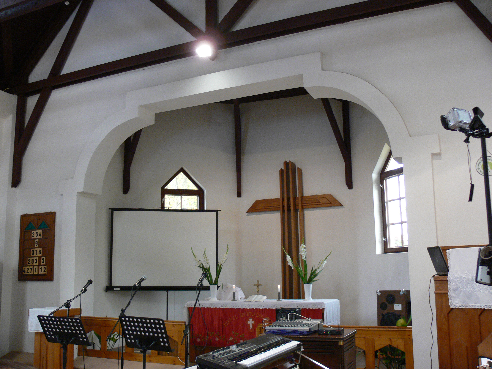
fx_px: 497
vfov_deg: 40.7
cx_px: 246
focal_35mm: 35
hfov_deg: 52.6
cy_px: 184
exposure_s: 1/25
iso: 200
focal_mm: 7.4
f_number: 2.8
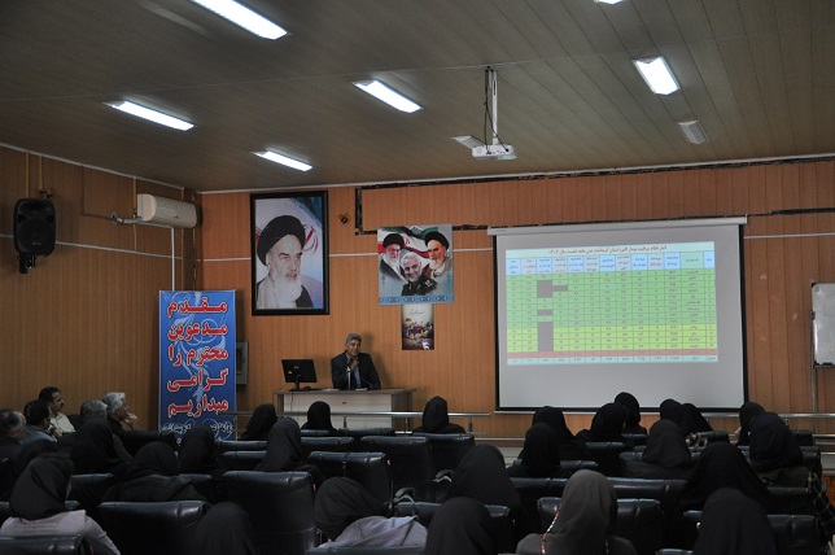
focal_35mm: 52
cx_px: 418
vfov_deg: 25.7
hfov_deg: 37.9
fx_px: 1216
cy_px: 278
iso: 800
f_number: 4.5
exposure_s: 1/60
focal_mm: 35
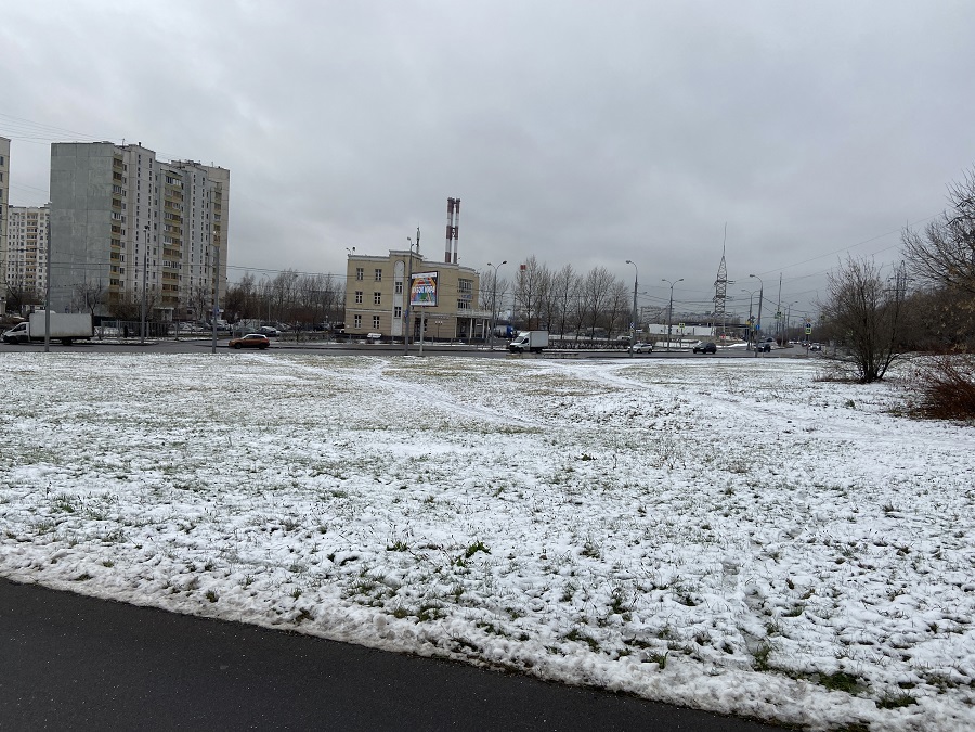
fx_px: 732
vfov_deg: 53.1
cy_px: 366
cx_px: 488
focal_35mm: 26
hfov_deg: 67.3
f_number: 1.8
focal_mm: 4.25
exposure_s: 1/1082
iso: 32
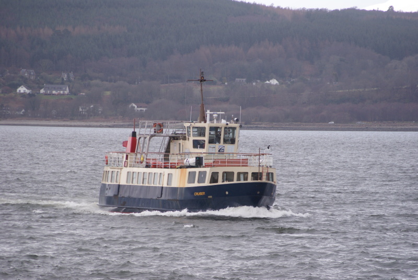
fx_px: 3488
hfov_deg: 6.9
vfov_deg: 4.6
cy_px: 140
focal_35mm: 300
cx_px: 209
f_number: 5.6
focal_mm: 200
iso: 250
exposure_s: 1/500
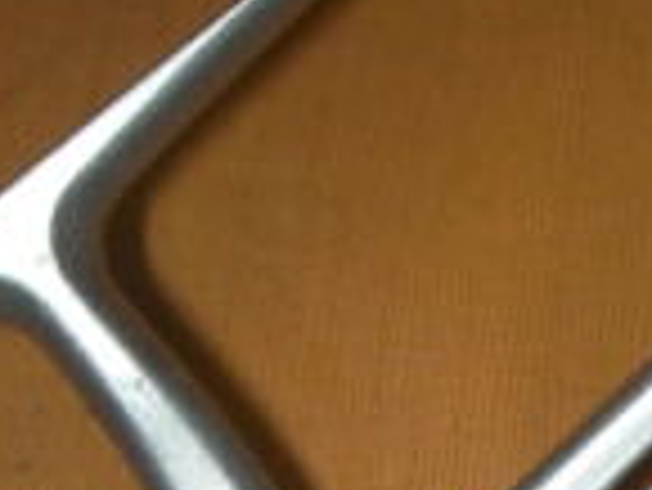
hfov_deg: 15.5
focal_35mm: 126
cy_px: 719
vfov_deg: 11.3
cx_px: 517
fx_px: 2375
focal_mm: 6.3
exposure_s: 1/30
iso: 200
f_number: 5.6
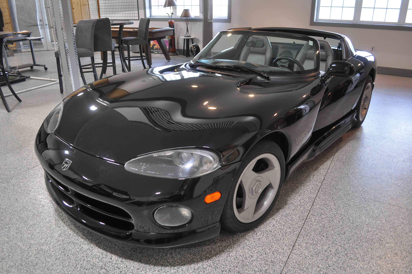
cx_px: 206
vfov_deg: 47.8
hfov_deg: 67.4
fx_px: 309
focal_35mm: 27
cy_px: 137
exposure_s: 1/60
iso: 720
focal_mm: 18
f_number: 4
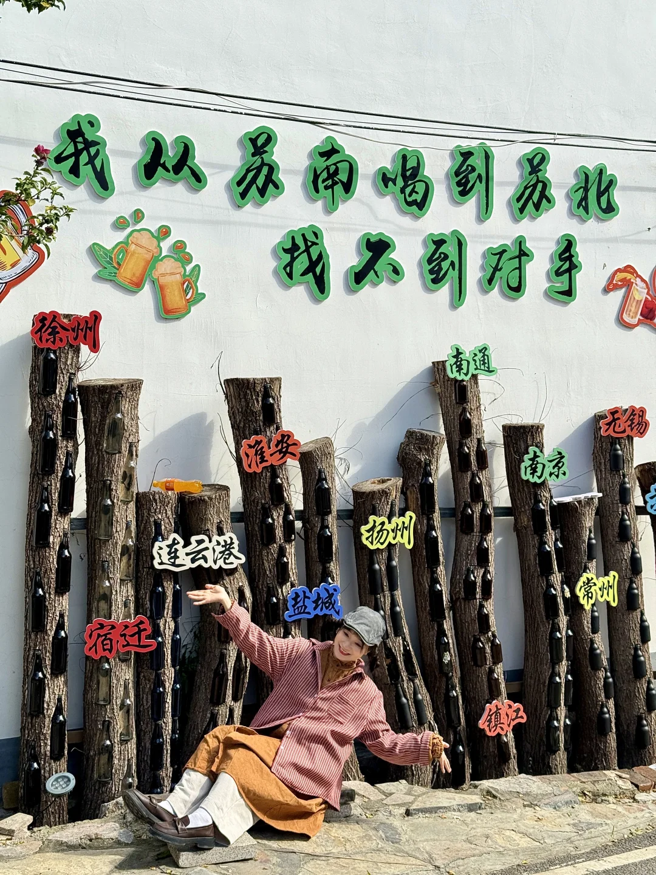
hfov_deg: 30.3
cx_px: 328
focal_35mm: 48
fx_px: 1213
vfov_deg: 39.7
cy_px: 438
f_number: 1.78
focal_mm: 6.76
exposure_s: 1/3704
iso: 80
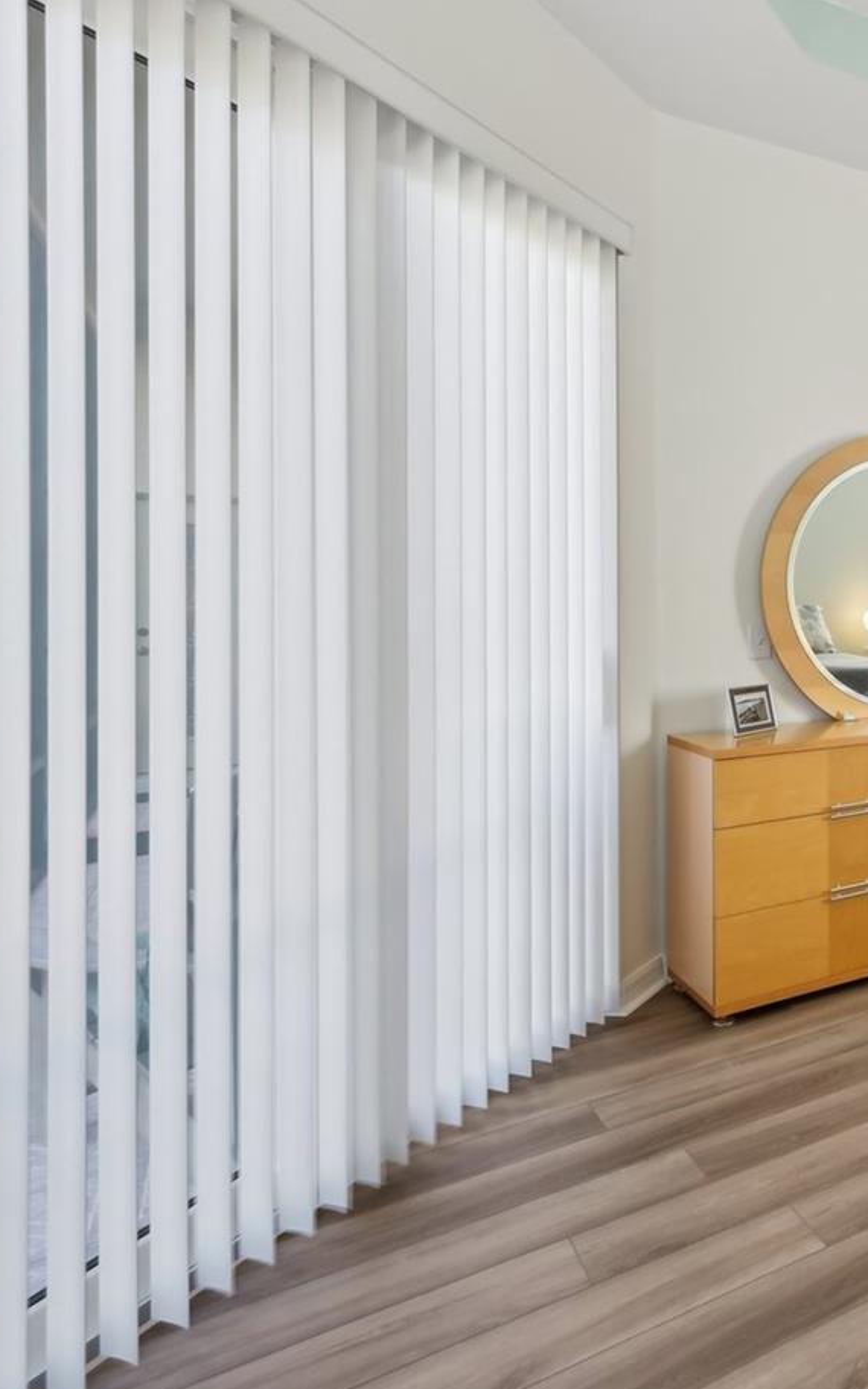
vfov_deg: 72.1
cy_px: 589
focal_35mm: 25
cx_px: 1099
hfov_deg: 35.5
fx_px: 946
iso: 400
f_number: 8
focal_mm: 14
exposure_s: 1/25
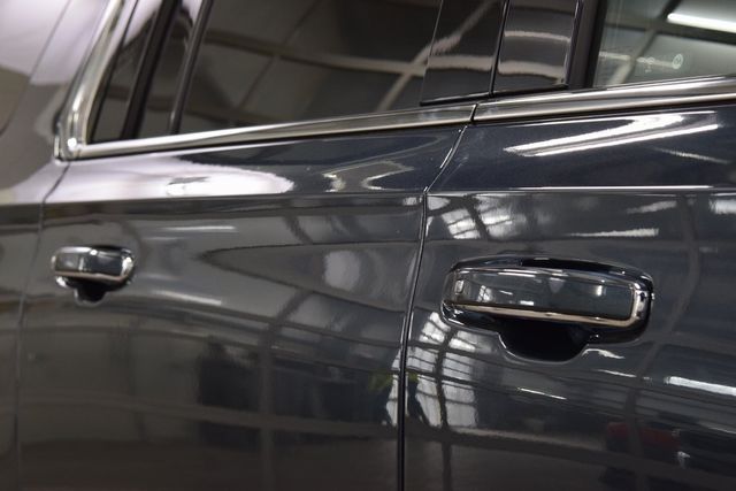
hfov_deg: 24.2
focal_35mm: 84
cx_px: 368
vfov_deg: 16.3
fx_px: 1718
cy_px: 246
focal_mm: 56
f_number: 7.1
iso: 1000
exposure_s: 1/30
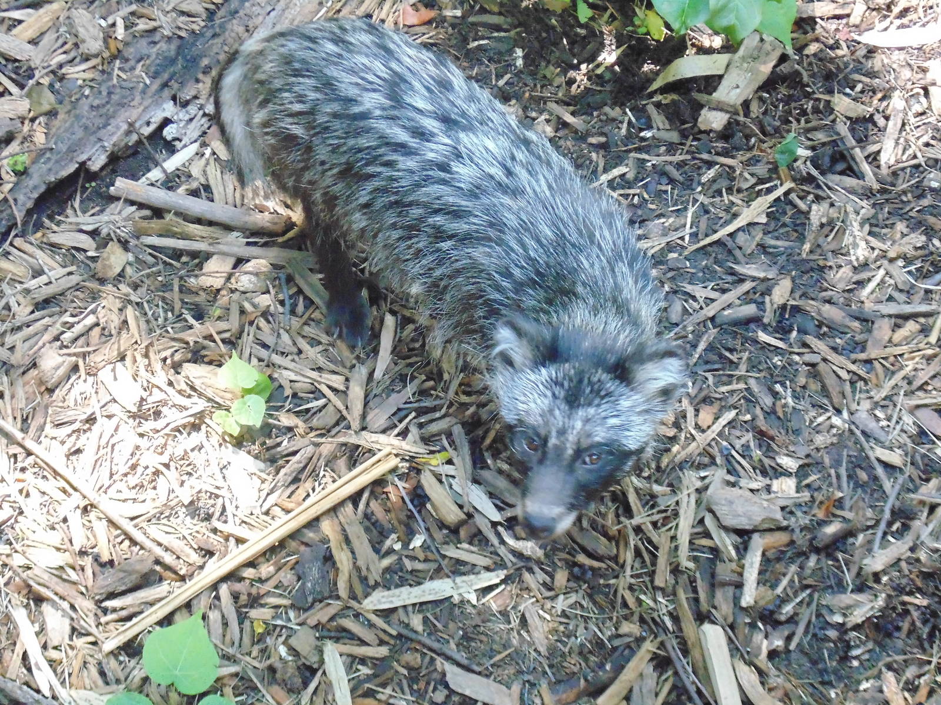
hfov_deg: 20.0
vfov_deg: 15.1
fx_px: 2664
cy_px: 352
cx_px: 470
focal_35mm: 98
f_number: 4.6
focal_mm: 17.5
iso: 800
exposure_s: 1/60
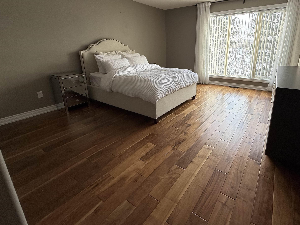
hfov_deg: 86.7
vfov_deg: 70.9
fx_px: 156
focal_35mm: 18
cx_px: 180
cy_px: 90
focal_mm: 2.22
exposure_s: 1/99
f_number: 2.2
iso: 80
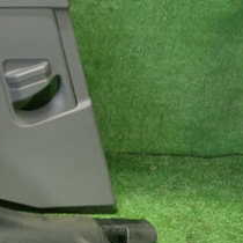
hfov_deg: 23.2
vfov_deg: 26.5
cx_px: -97
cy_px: 29
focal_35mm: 63
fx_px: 500
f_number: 2
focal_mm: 4.5
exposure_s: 1/25
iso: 800
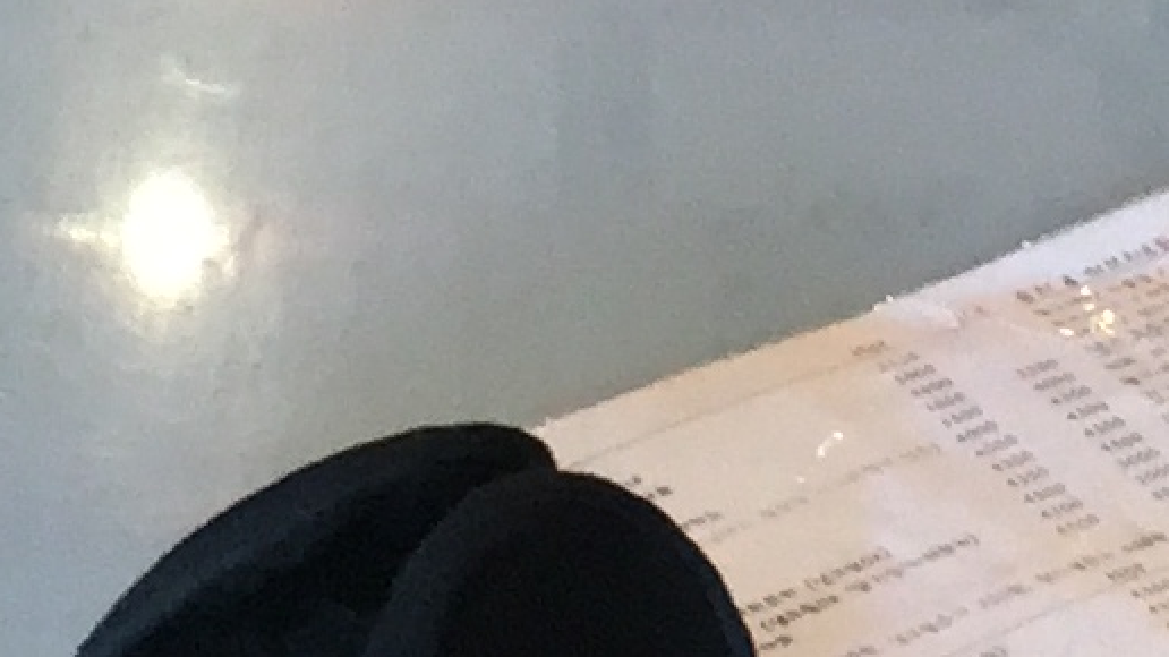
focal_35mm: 200
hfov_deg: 10.7
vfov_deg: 5.6
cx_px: 956
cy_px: -1491
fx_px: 6198
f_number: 2.2
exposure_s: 1/30
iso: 200
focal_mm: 4.15
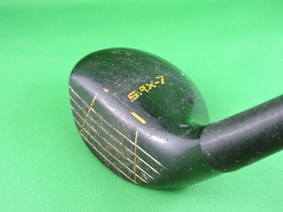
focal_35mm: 40
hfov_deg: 46.8
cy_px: 106
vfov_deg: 36.0
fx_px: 327
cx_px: 142
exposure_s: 1/30
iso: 400
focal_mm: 7.2
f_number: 3.8
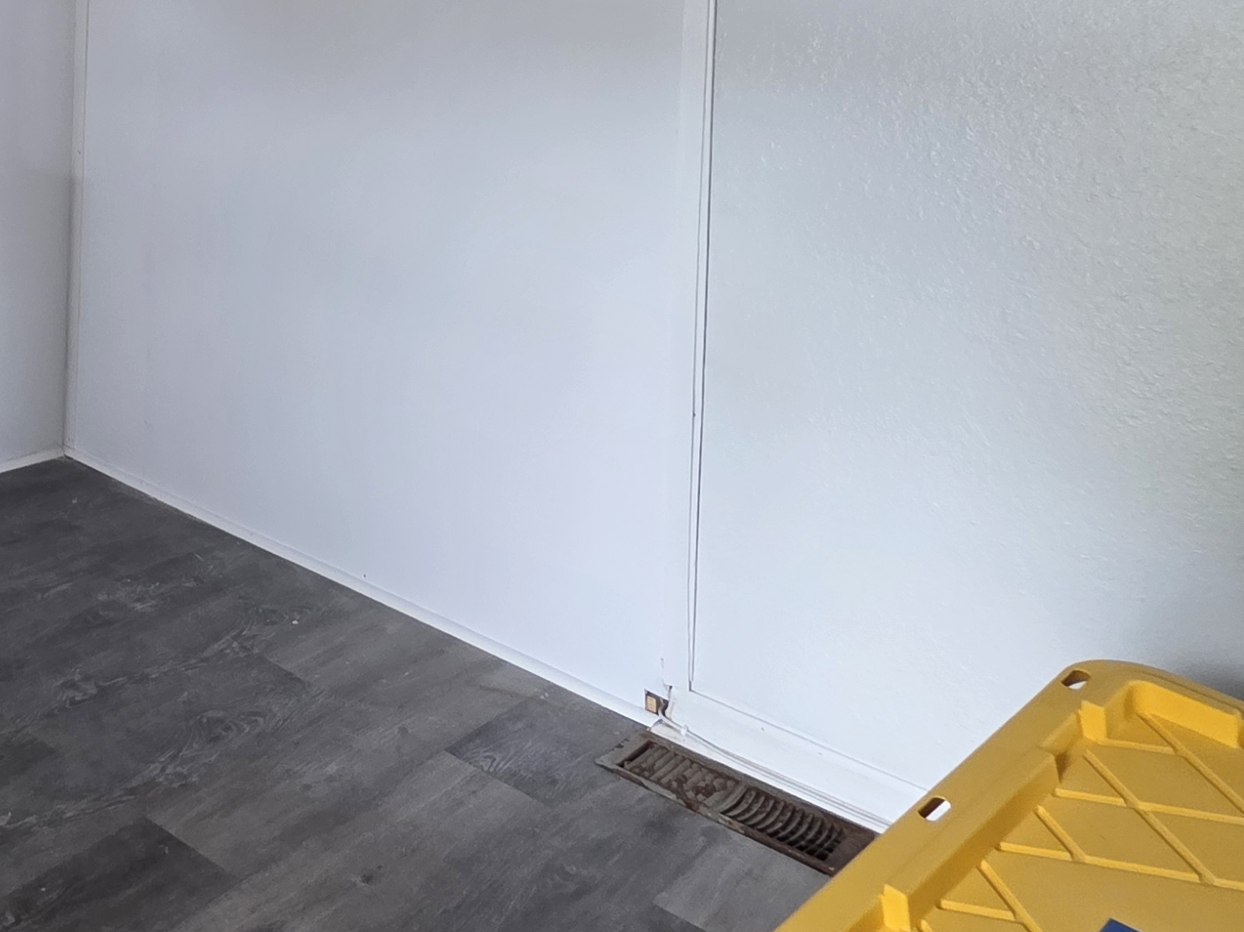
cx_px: -142
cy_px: -79
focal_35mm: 35
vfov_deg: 35.2
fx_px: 1258
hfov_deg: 41.3
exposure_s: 1/60
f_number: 1.9
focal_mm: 2.2
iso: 160
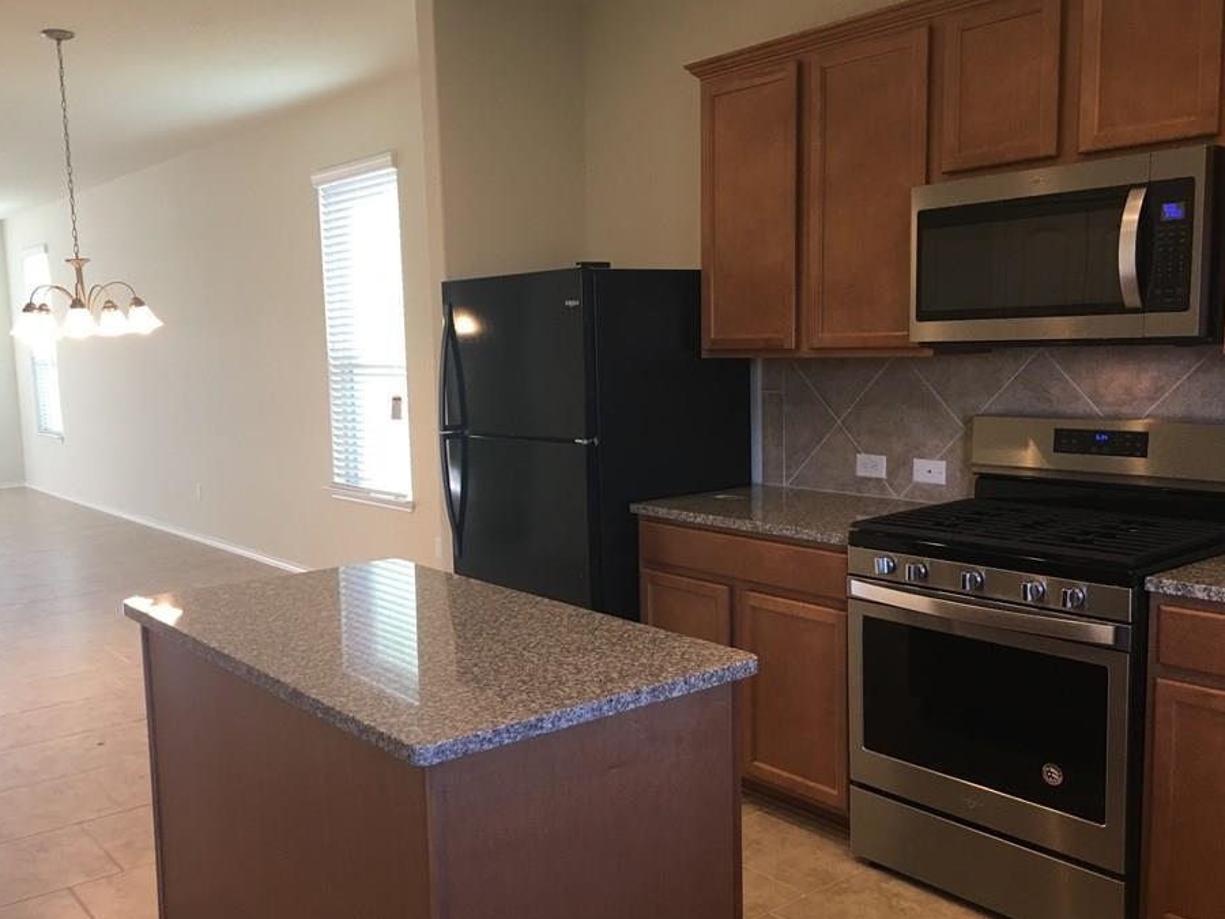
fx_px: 1168
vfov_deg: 42.9
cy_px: 490
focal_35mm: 33
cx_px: 561
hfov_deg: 55.3
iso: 40
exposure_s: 1/30
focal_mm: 4.15
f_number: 2.2
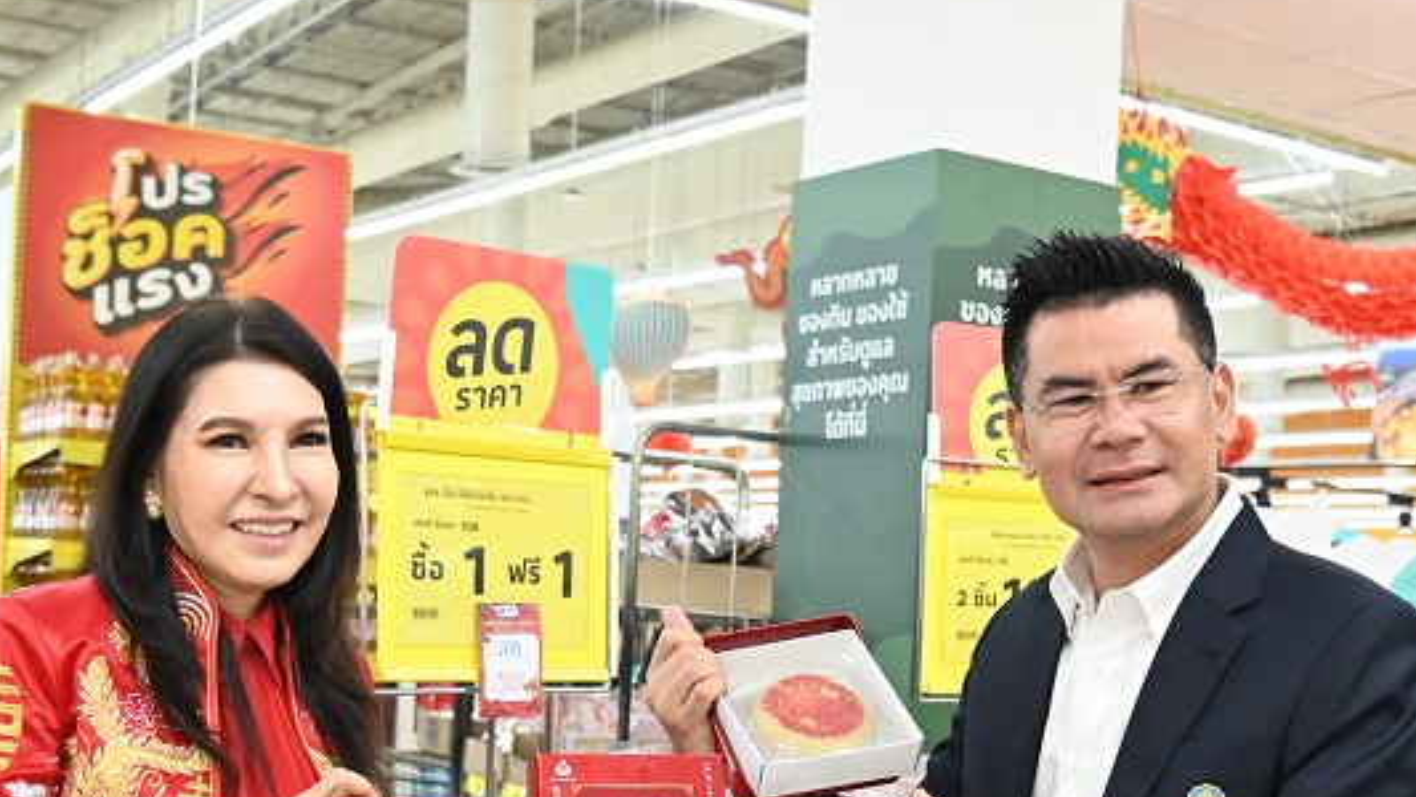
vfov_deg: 20.6
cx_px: 728
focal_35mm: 57
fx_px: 2140
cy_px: 753
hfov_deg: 36.6
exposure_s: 1/400
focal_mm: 24
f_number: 4
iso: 4000
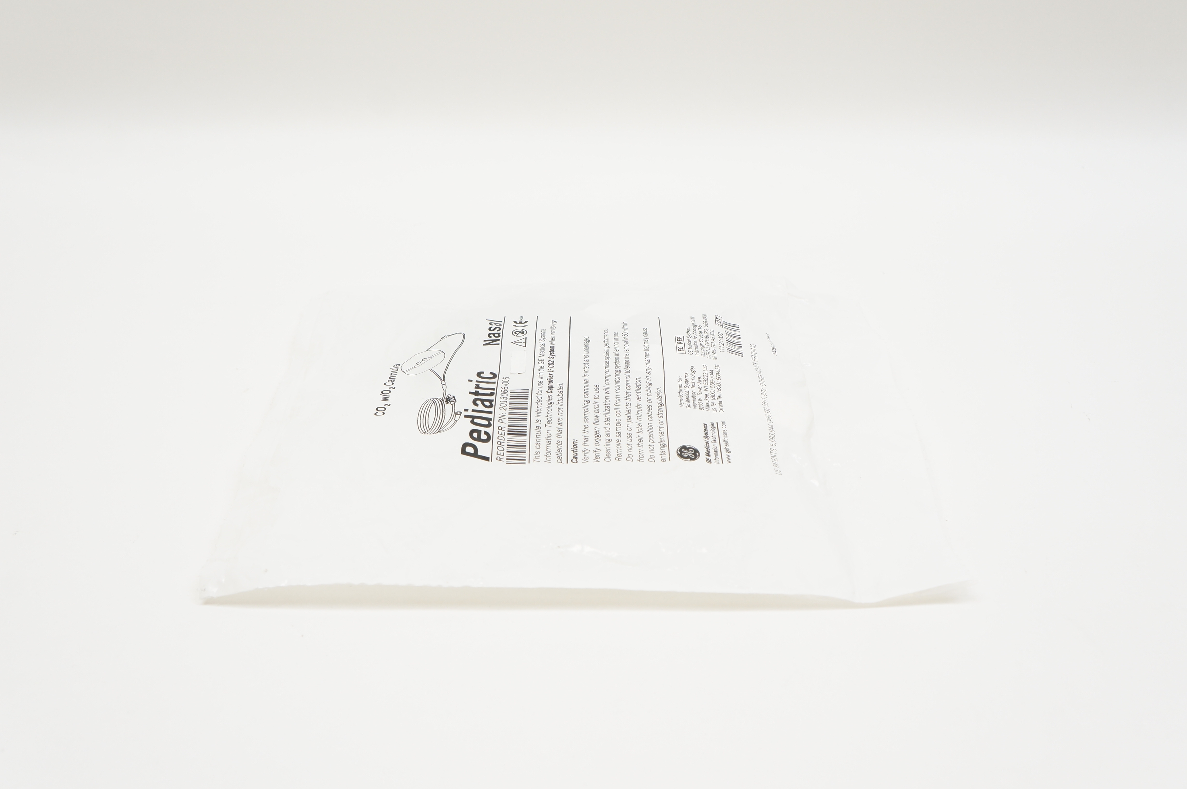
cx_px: 594
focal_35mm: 38
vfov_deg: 35.4
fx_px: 1235
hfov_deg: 51.3
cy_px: 394
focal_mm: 25
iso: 400
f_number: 6.3
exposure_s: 1/50
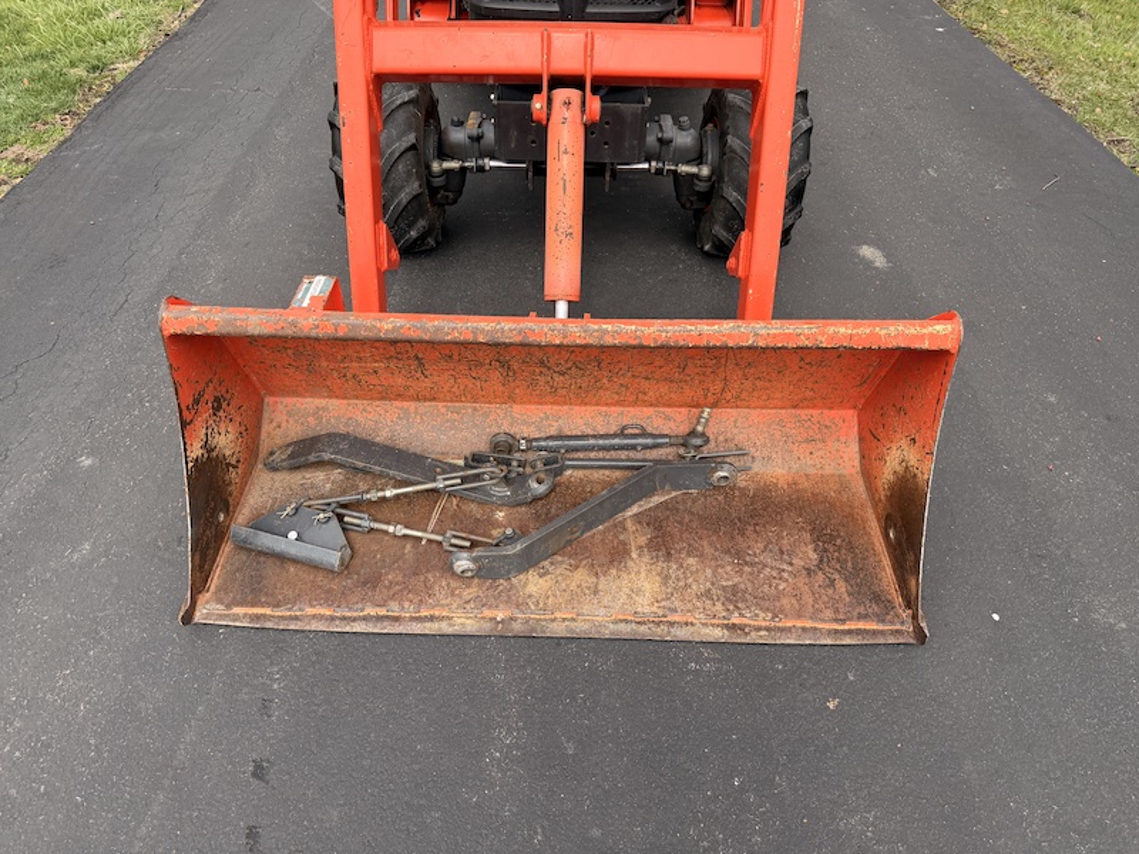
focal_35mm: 24
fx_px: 790
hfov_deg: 71.6
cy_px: 427
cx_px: 570
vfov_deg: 56.8
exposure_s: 1/2611
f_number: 1.78
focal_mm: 6.76
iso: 100
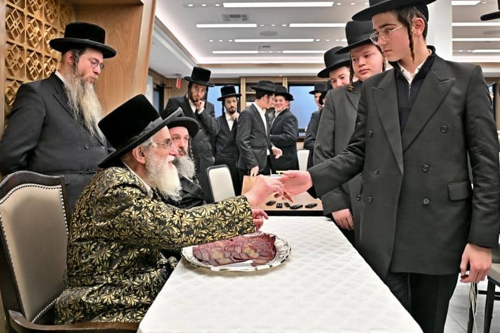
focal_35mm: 30
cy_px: 128
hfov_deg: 61.9
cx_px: 252
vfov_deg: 43.3
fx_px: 417
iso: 320
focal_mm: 24
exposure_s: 1/250
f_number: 4
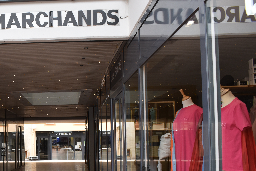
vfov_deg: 26.6
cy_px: 131
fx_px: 356
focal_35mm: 50
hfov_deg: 37.3
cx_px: 31
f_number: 7.1
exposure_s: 1/160
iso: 400
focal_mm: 18
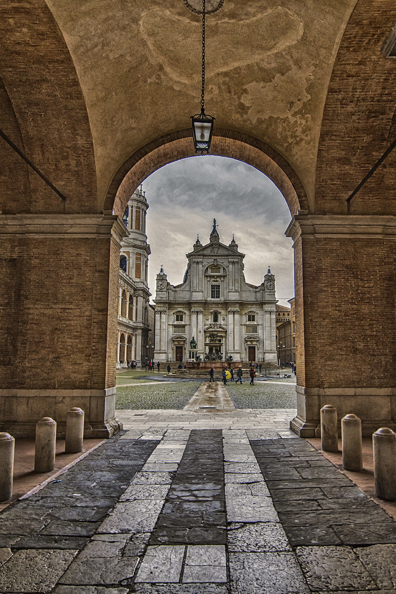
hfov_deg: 73.8
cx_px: 198
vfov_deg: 96.7
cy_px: 297
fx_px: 264
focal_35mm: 16
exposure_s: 1/125
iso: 1000
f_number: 4
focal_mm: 16
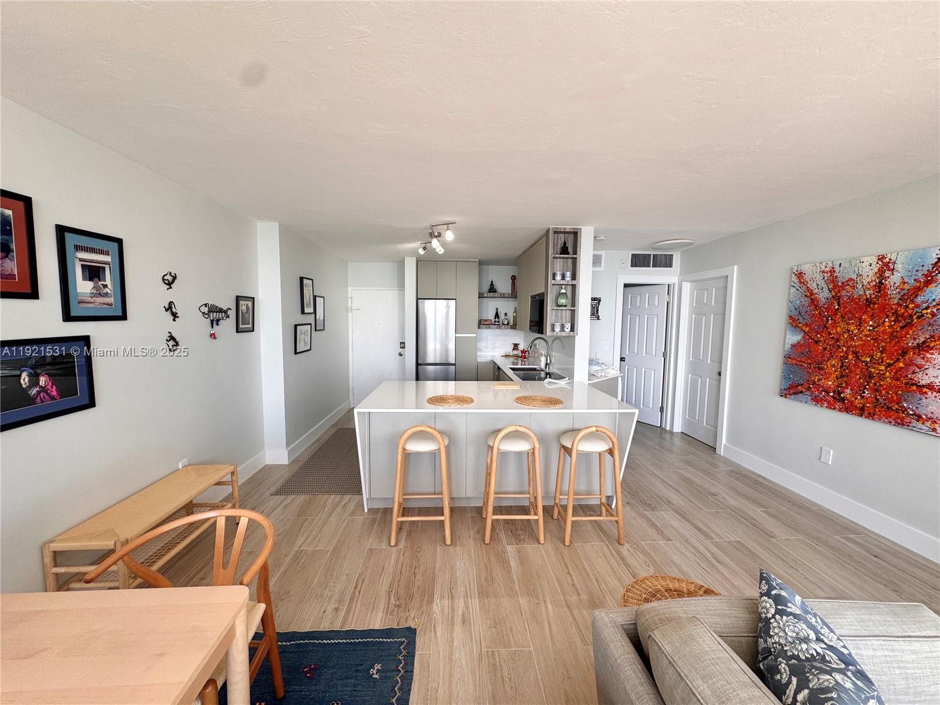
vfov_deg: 85.7
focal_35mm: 14
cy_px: 352
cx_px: 470
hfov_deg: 102.1
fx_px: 380
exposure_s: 1/120
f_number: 2.2
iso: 50
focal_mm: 2.22
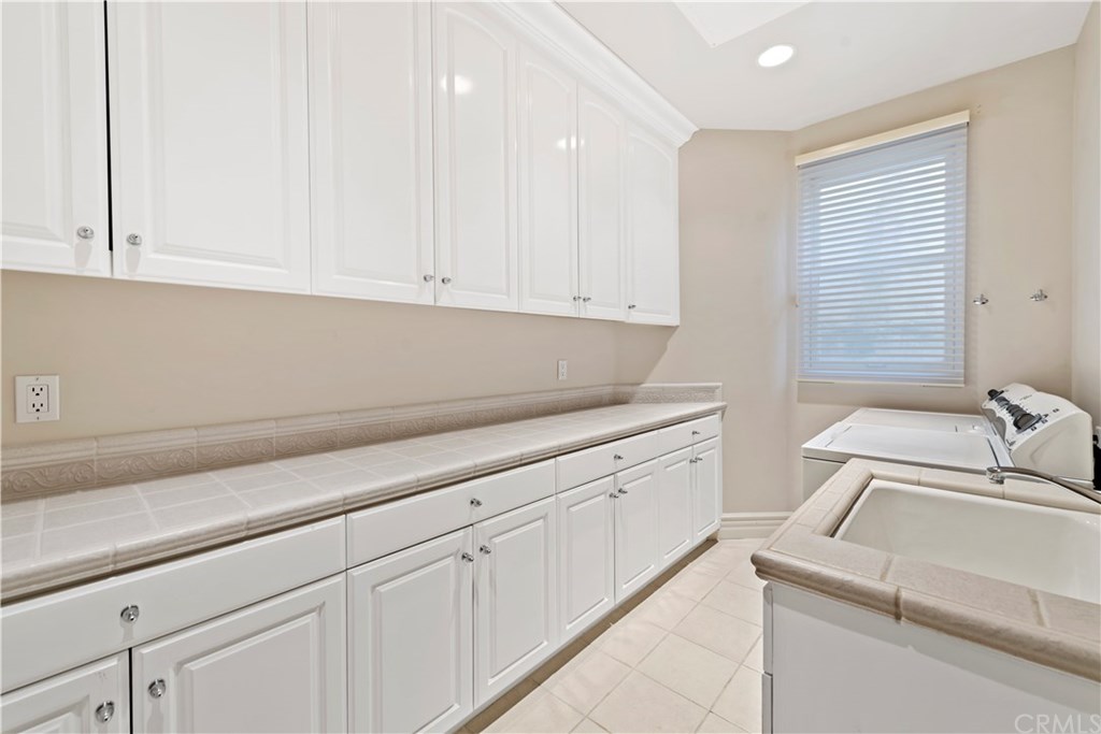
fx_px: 428
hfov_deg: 104.2
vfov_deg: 81.2
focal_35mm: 14
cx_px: 550
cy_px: 367
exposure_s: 1/1.67
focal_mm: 14
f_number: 7.1
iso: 200
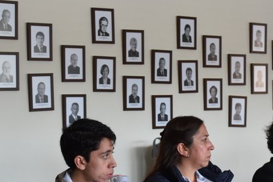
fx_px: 944
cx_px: 151
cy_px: 149
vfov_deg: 11.0
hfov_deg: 16.5
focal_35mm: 124
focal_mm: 29
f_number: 4.2
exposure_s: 1/80
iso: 800
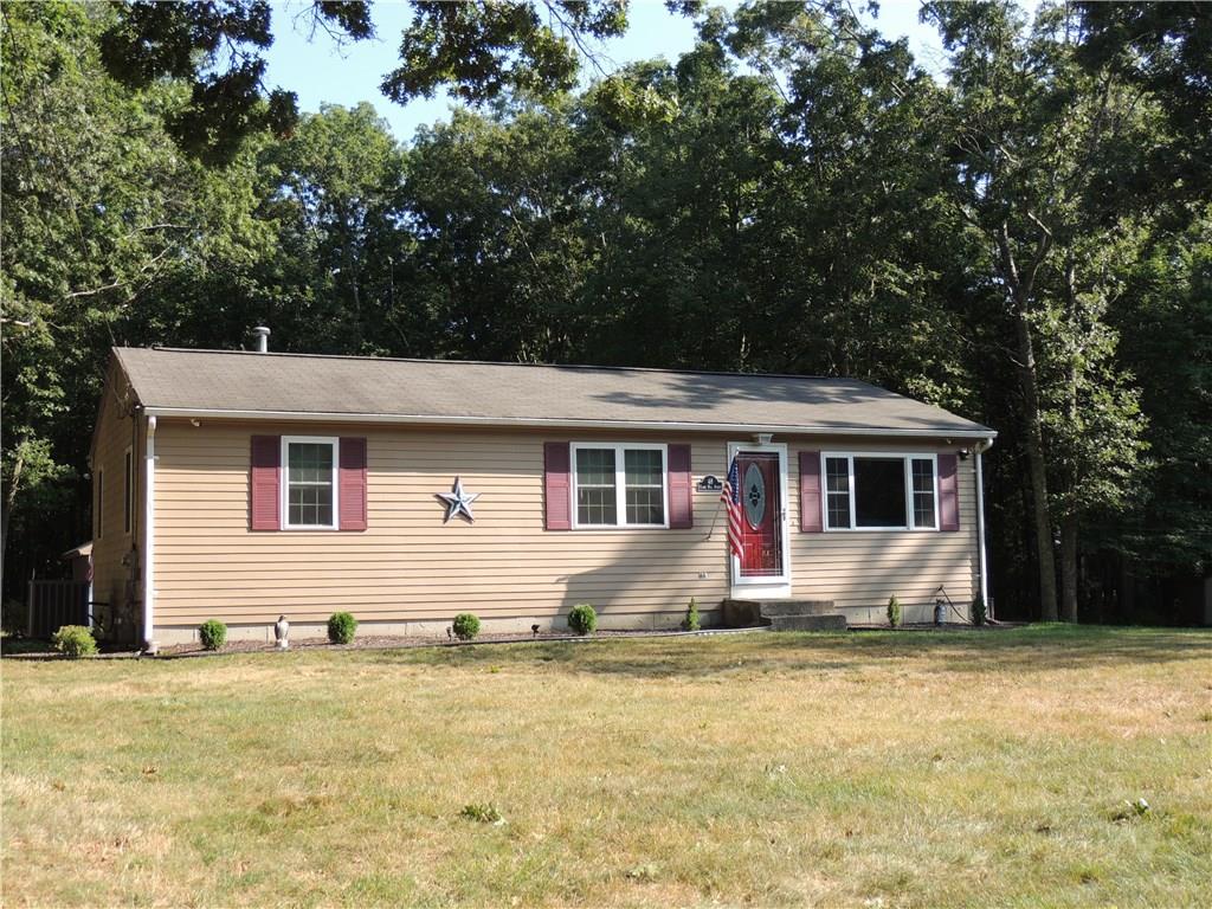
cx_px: 606
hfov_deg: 43.9
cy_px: 454
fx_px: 1506
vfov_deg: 33.6
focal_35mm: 43
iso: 100
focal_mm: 7.6
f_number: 3.4
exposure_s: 1/320
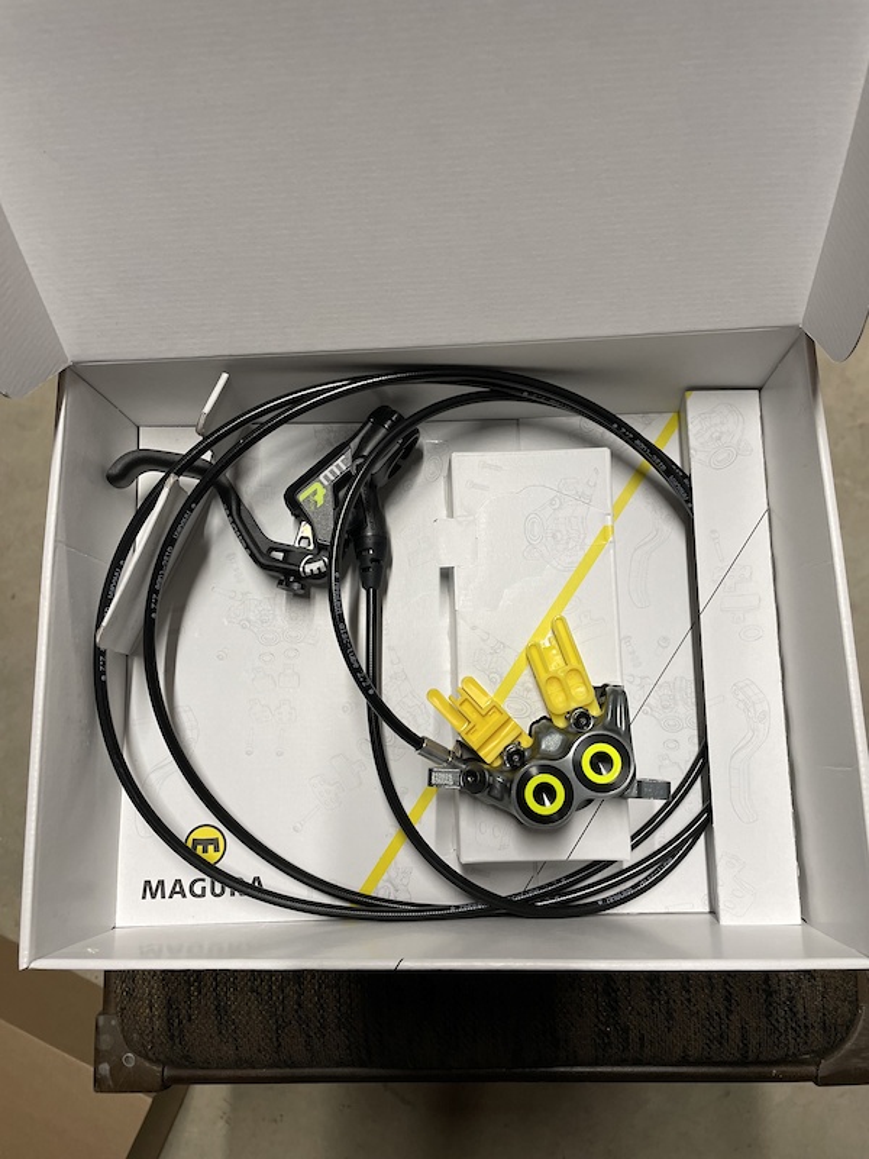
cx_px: 434
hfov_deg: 53.1
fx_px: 870
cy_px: 580
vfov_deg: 67.3
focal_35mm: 26
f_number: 1.6
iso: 125
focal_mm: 4.2
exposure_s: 1/120
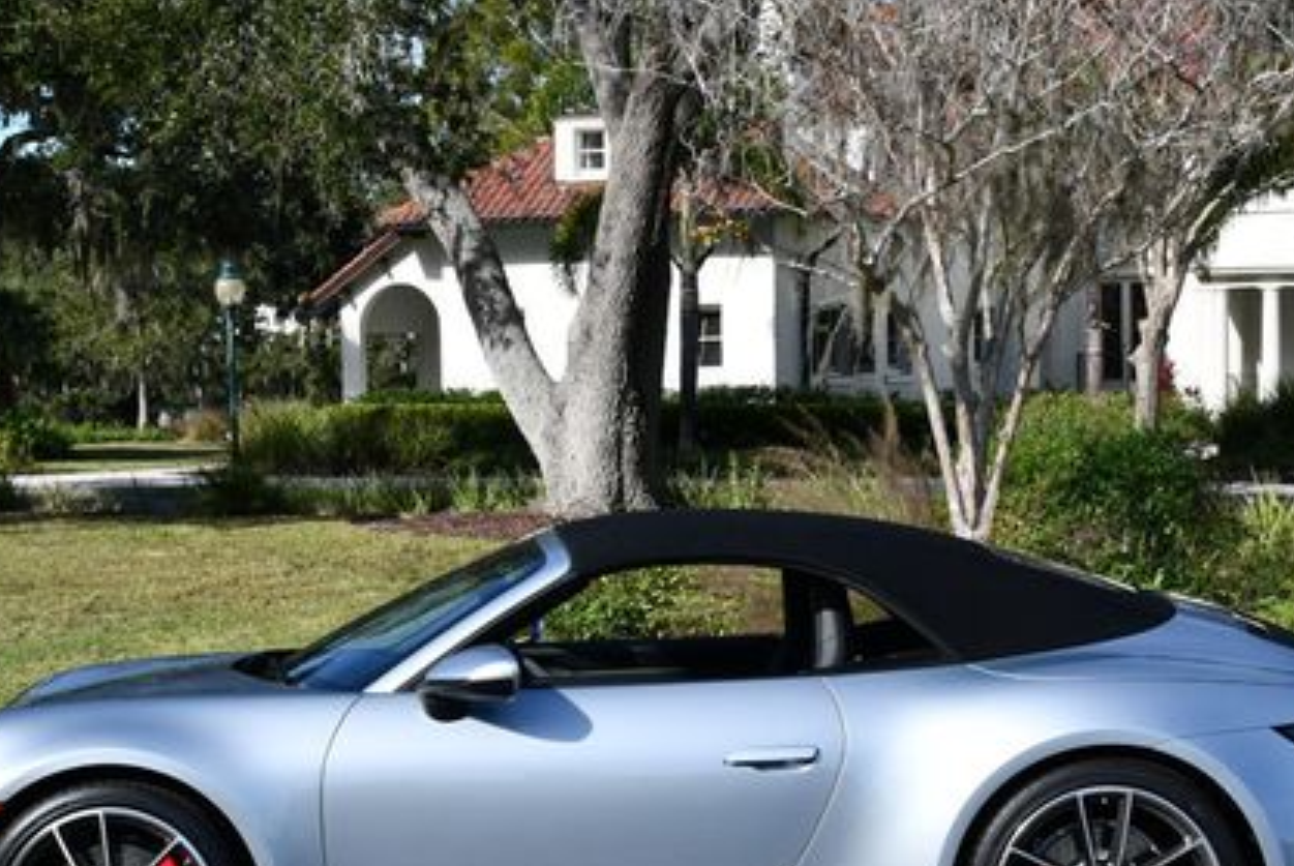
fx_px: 3094
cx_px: 599
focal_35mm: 86
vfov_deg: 15.9
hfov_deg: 23.6
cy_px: 559
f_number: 8
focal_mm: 28
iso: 100
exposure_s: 1/250
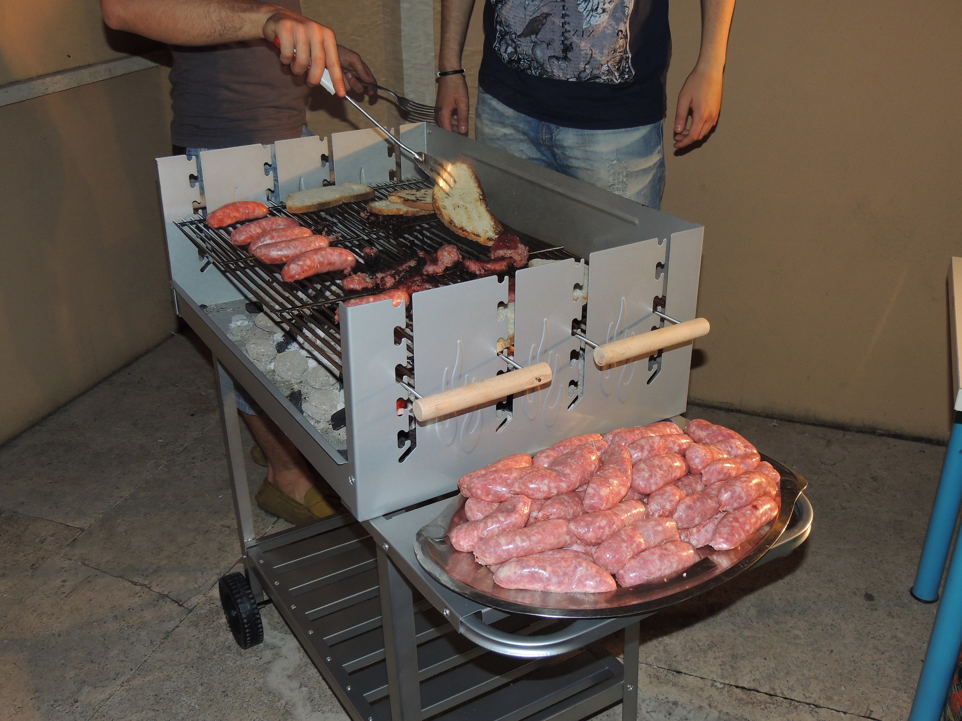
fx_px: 973
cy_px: 360
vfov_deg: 40.7
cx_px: 481
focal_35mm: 35
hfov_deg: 52.6
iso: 200
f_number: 3.3
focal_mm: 6.2
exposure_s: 1/30
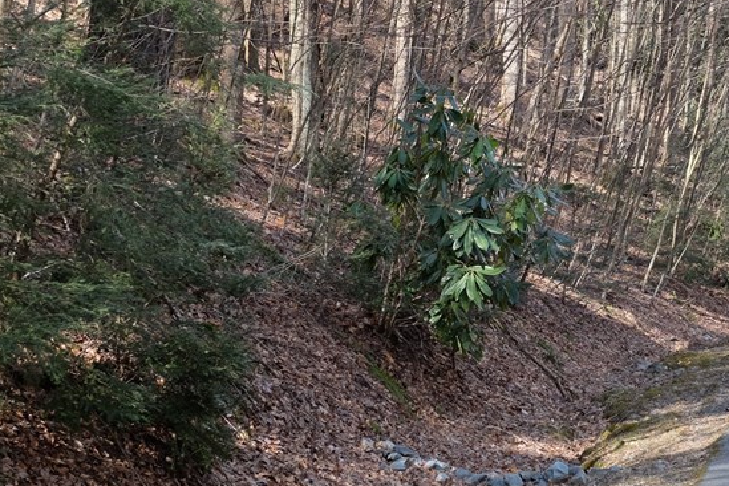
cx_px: 590
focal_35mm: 95
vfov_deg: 14.4
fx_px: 1924
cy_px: 211
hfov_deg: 21.2
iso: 400
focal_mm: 32
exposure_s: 1/200
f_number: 5.6
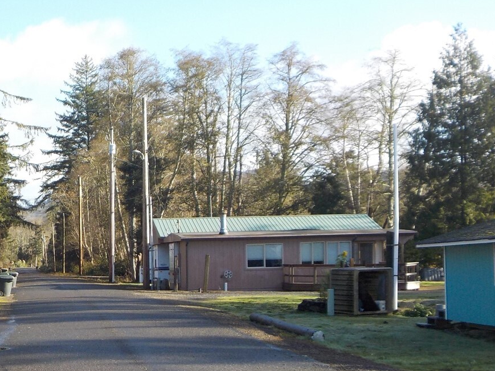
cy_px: 300
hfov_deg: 27.0
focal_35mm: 70
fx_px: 1001
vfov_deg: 20.7
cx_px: 68
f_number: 3.7
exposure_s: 1/400
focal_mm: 5.2
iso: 125
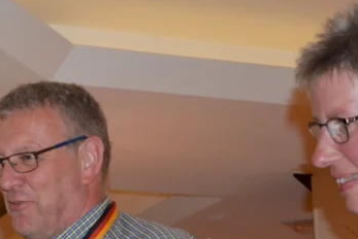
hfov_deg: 17.3
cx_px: -18
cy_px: 297
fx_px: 1145
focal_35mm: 115
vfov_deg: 11.7
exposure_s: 1/60
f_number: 4
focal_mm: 26
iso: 1600
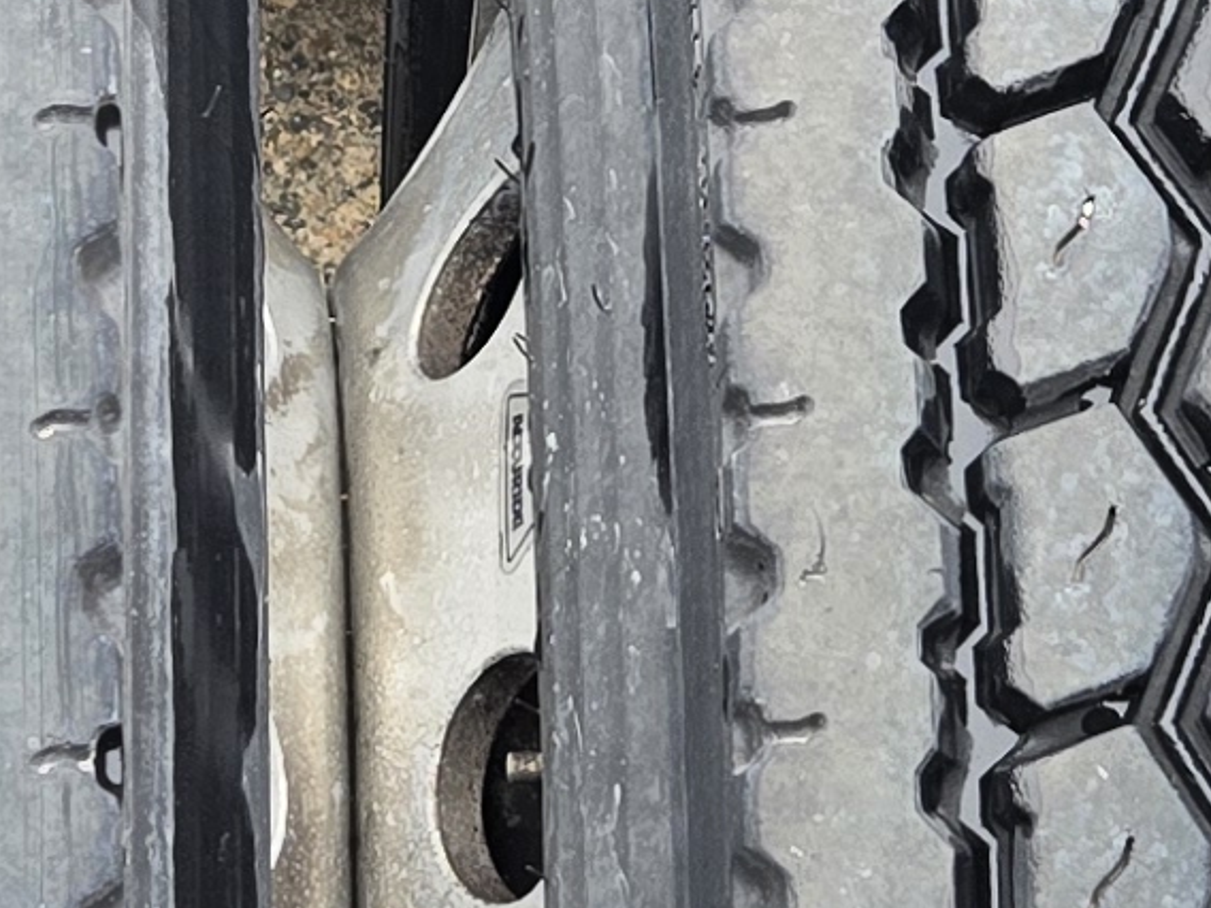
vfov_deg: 9.1
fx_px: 5667
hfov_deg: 12.2
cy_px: 109
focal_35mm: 162
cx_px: 362
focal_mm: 5.4
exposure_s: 1/180
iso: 64
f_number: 1.8
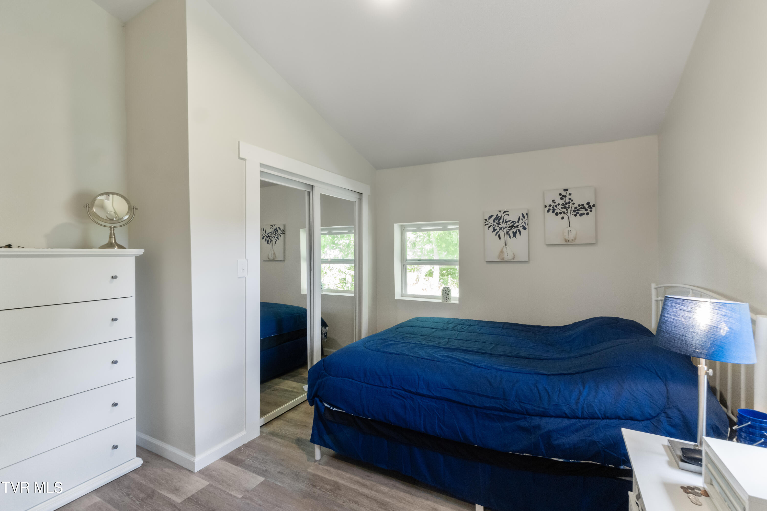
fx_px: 320
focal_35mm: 15
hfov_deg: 100.4
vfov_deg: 77.3
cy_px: 256
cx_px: 384
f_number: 8
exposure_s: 1/13
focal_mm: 10
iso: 800
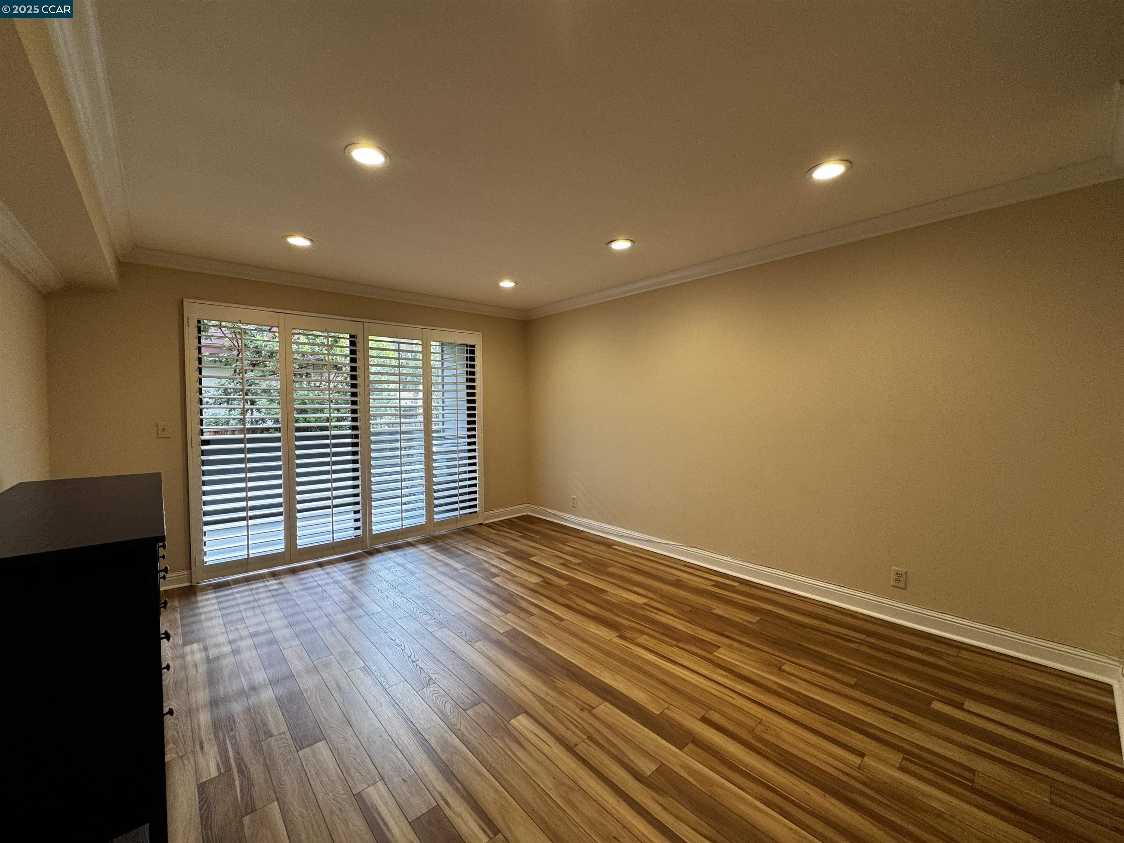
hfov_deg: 102.1
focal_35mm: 14
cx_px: 562
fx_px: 455
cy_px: 422
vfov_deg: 85.7
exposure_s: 1/120
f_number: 2.2
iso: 125
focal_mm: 2.22
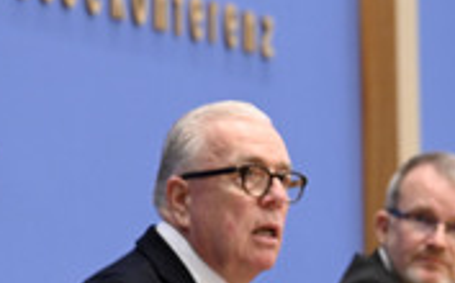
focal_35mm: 234
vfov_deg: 5.6
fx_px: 2897
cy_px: 257
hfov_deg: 9.0
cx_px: 150
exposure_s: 1/500
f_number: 5.6
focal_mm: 90
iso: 5000
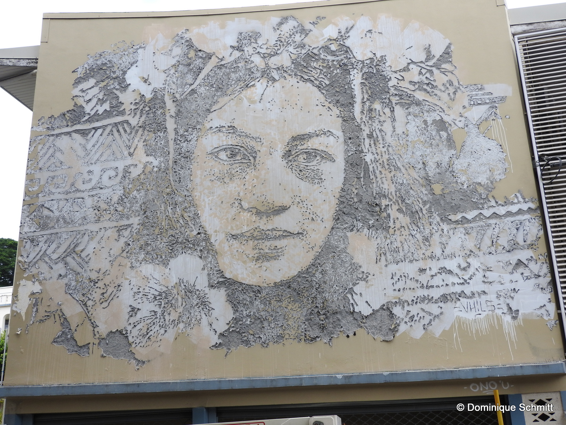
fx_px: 654
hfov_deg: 46.8
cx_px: 283
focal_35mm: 40
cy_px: 212
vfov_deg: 36.0
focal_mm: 7.2
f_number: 3.8
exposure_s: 1/400
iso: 100
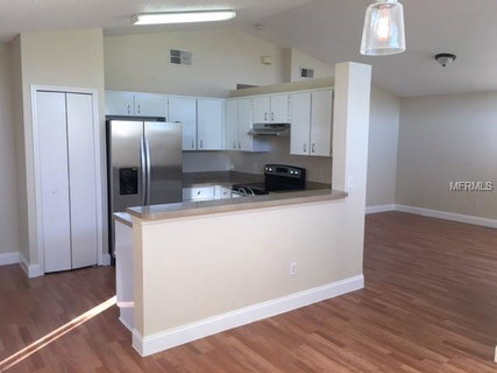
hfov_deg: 61.7
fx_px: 416
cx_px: 248
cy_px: 186
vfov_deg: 48.2
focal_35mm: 29
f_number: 2.2
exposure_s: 1/40
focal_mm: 4.15
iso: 25
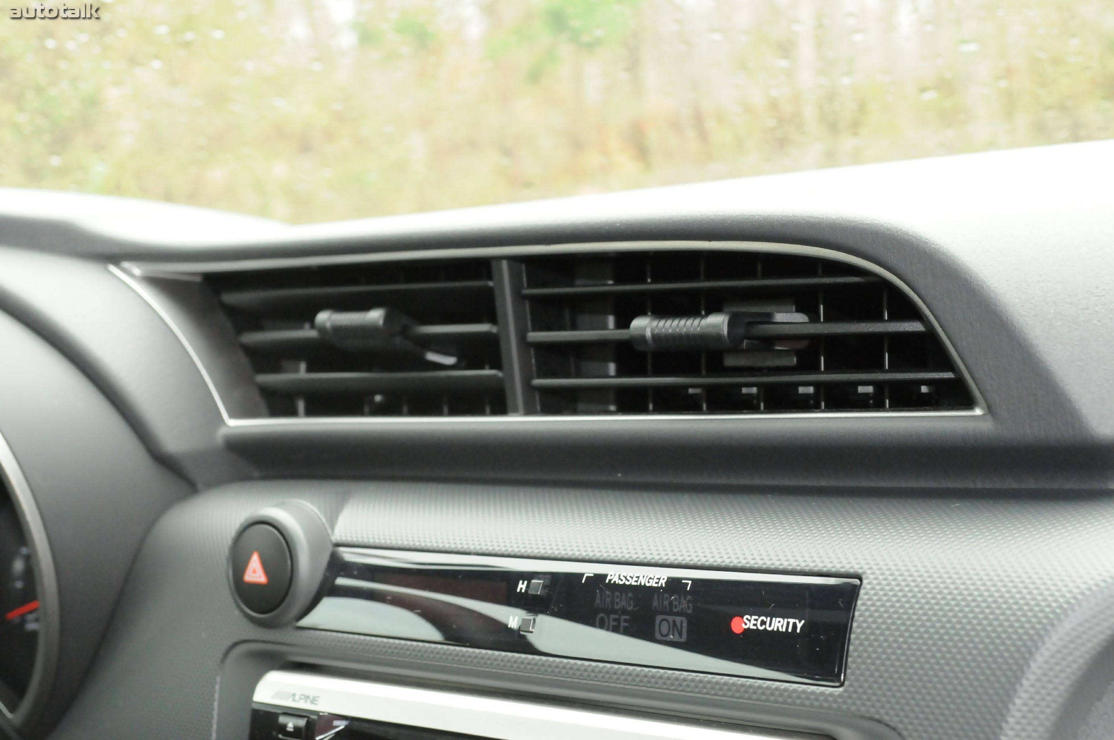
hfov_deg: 36.9
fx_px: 1669
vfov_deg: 25.0
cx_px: 557
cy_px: 370
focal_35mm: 54
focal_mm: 36
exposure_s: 1/60
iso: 2500
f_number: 8
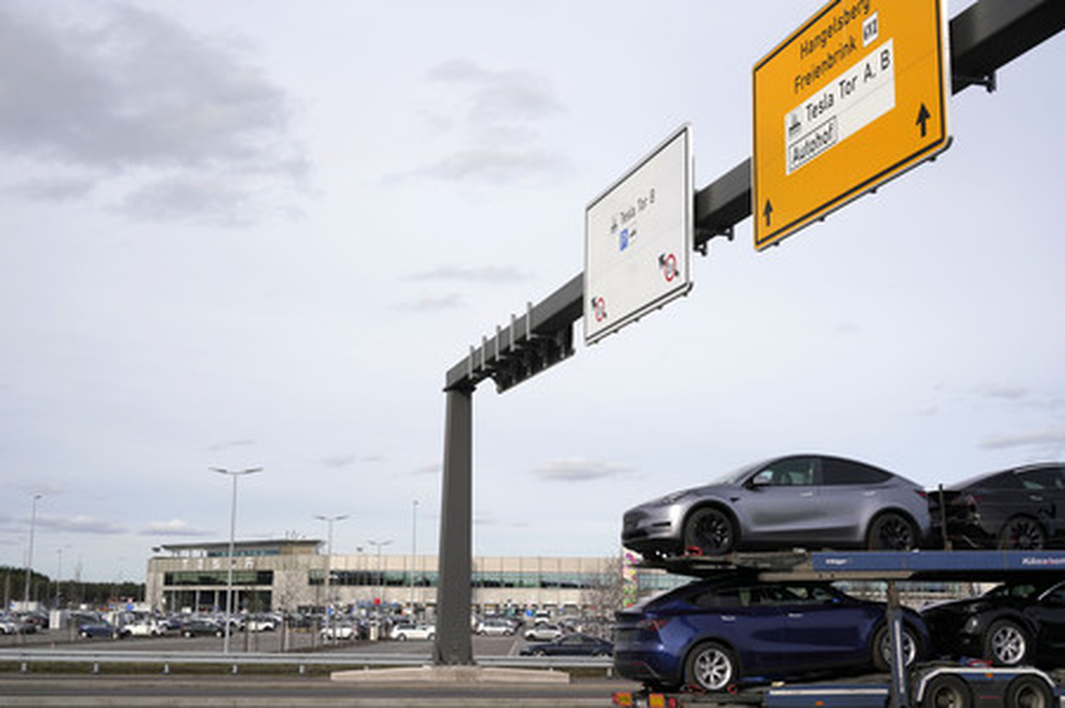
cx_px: 532
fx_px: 1301
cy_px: 354
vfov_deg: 30.5
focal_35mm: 44
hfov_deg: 44.5
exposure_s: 1/1000
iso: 320
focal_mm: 44
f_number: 8
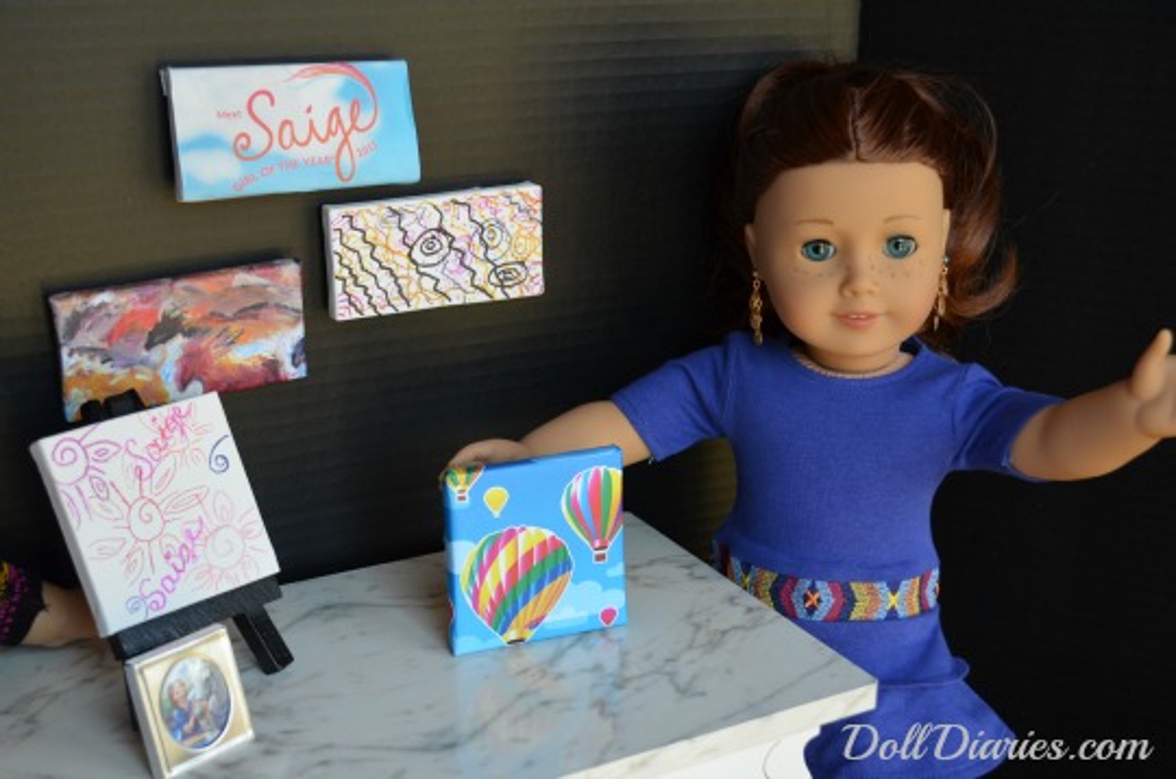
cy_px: 390
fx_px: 1565
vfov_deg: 28.0
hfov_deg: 41.2
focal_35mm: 48
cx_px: 588
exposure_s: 1/60
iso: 560
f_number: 4.8
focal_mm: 32
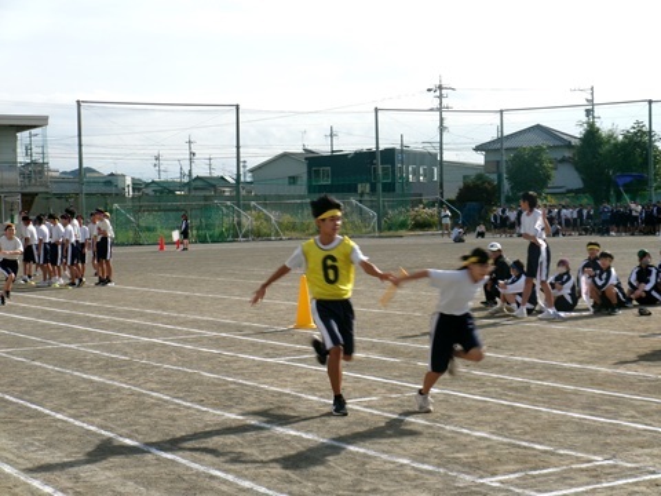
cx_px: 330
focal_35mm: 78
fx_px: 1489
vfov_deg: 18.9
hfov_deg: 25.0
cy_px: 248
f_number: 14.3
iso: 100
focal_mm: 14
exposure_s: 1/100
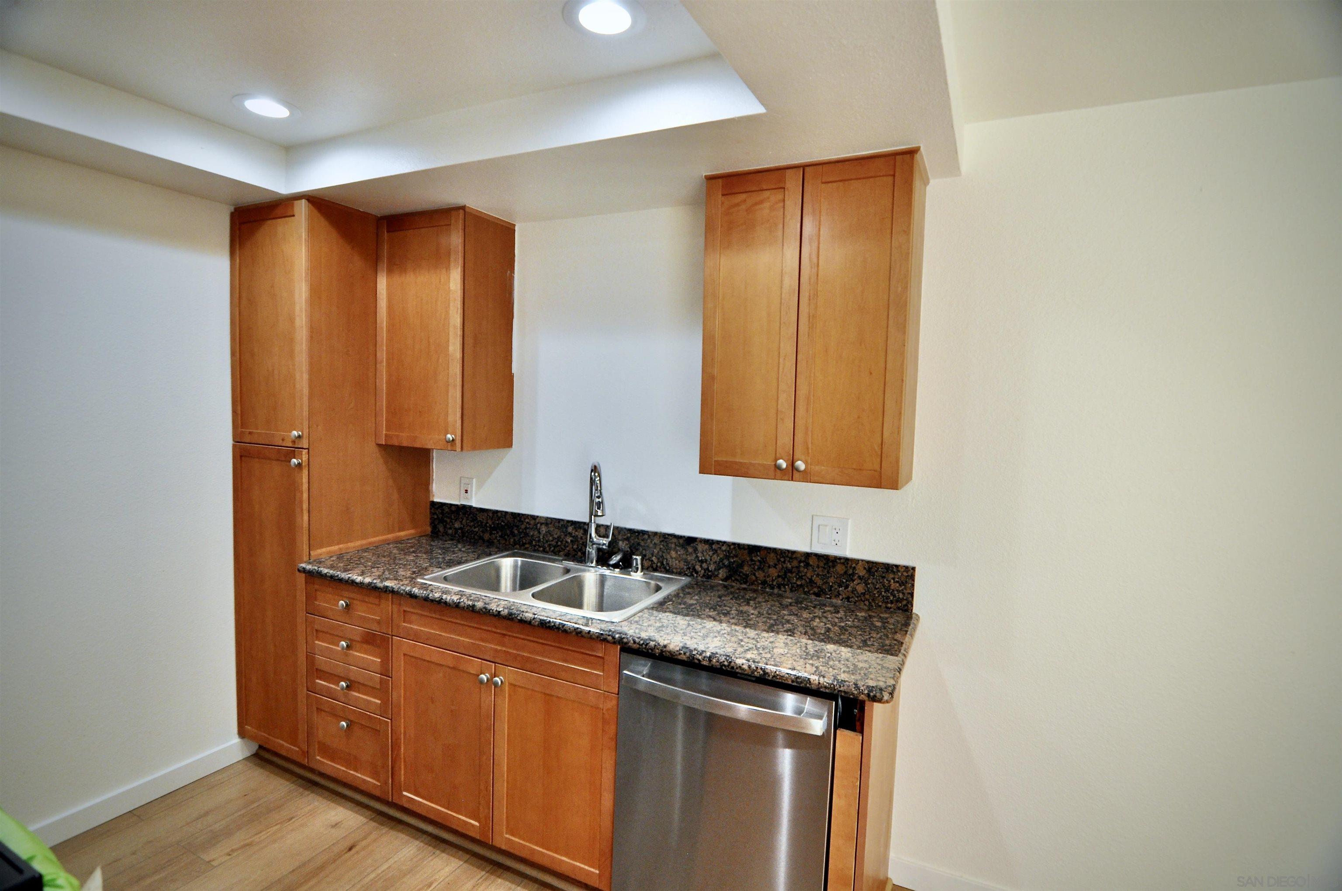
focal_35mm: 16
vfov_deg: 71.9
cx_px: 671
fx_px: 614
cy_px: 446
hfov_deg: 95.1
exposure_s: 1/60
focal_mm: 11
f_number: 4
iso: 640
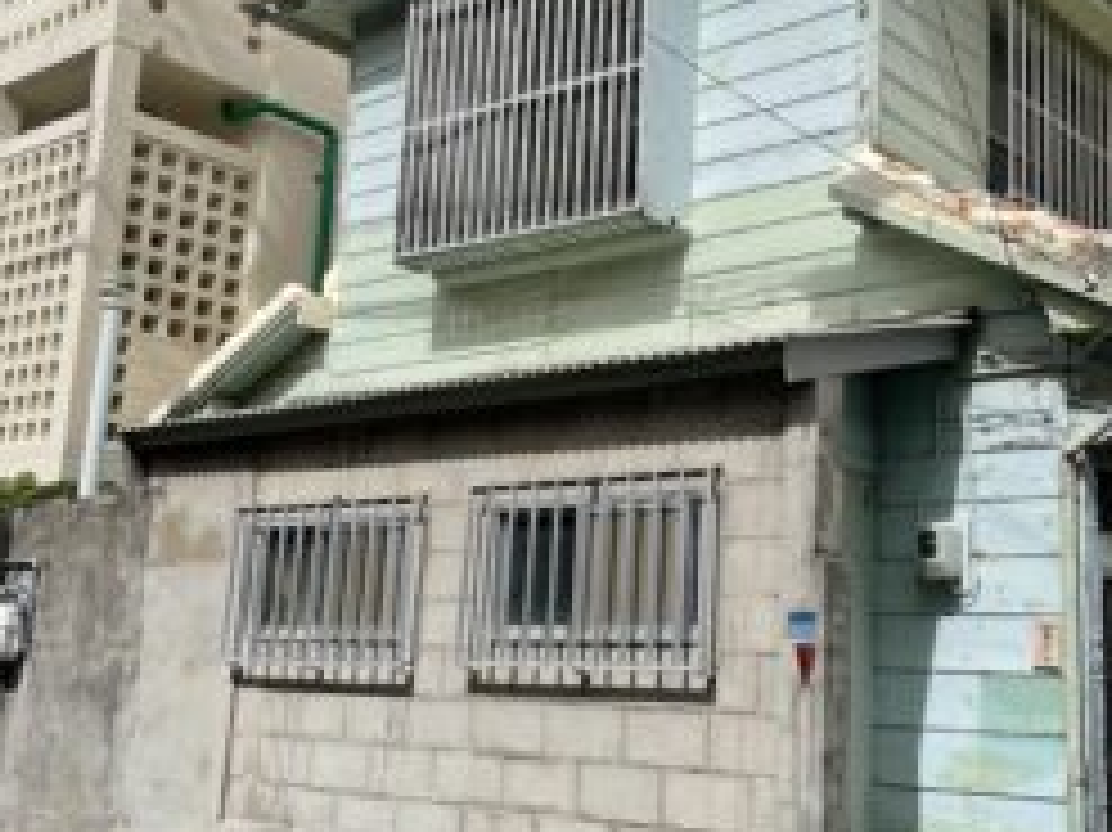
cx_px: 709
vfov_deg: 32.1
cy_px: 378
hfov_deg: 41.7
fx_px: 1445
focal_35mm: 45
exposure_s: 1/5051
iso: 32
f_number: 1.6
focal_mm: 4.2
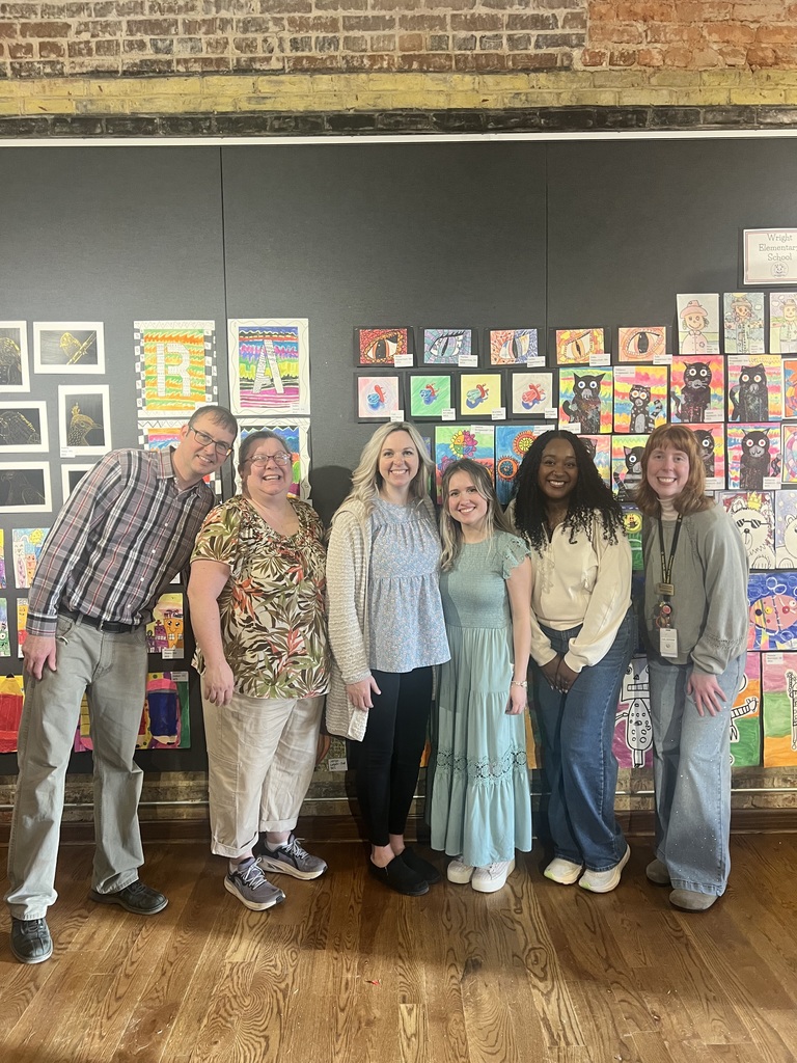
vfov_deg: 67.3
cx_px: 398
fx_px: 798
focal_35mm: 26
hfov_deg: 53.1
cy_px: 532
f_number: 1.5
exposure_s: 1/60
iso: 160
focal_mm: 5.7
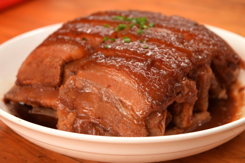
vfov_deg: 16.6
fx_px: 561
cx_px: 122
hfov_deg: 24.6
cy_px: 82
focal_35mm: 82
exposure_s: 1/160
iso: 800
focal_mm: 55
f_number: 5.6
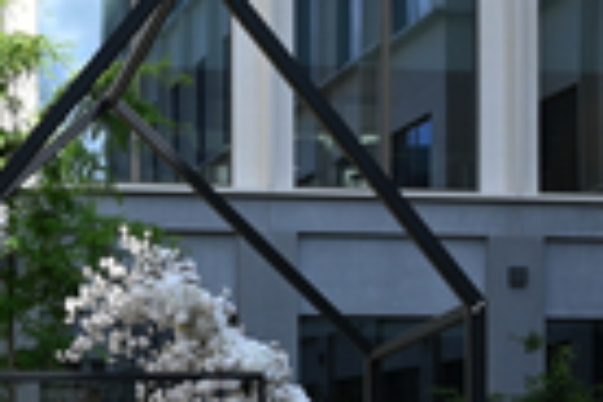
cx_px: 100
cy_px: 472
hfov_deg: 17.7
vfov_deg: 11.8
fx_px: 1911
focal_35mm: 114
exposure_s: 1/250
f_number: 6.3
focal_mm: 17.5
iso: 100
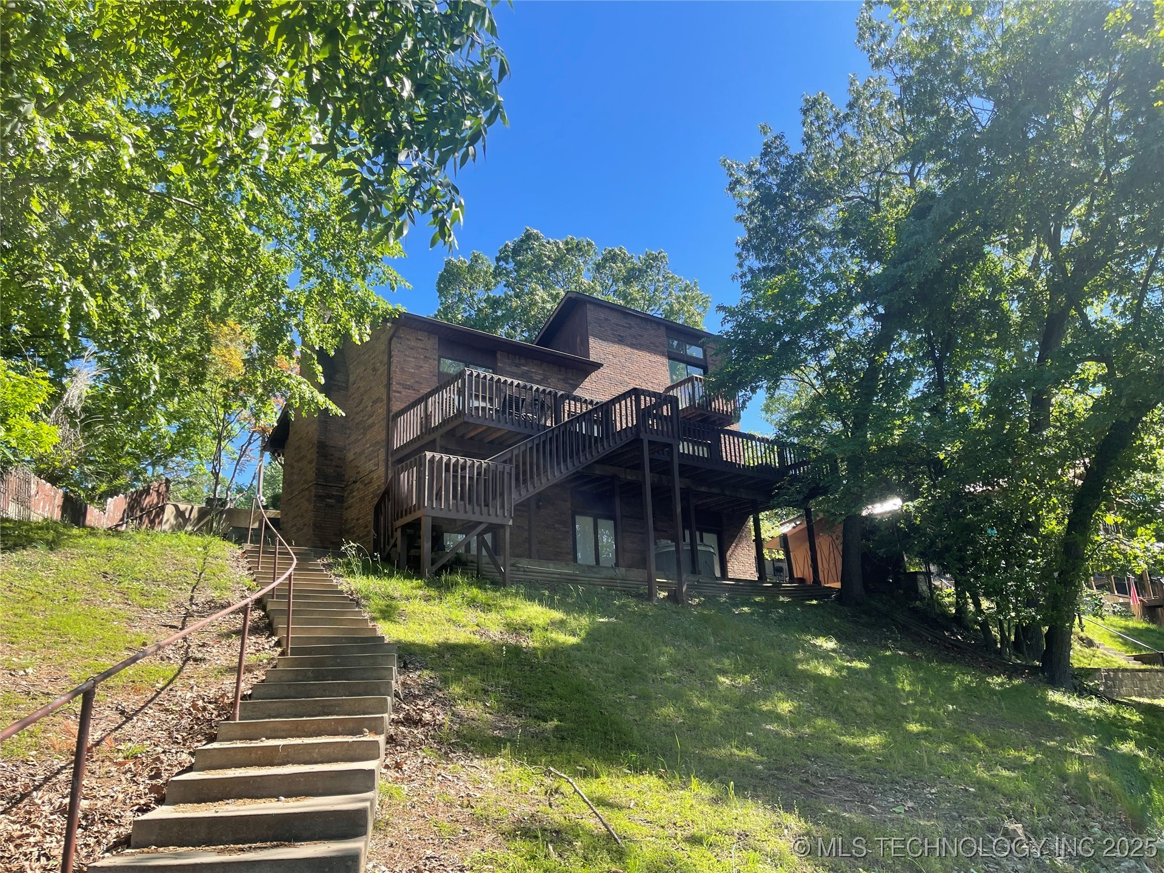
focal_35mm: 25
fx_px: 841
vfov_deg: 54.9
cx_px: 582
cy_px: 436
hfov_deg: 69.4
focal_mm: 5.1
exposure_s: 1/916
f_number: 1.6
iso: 32
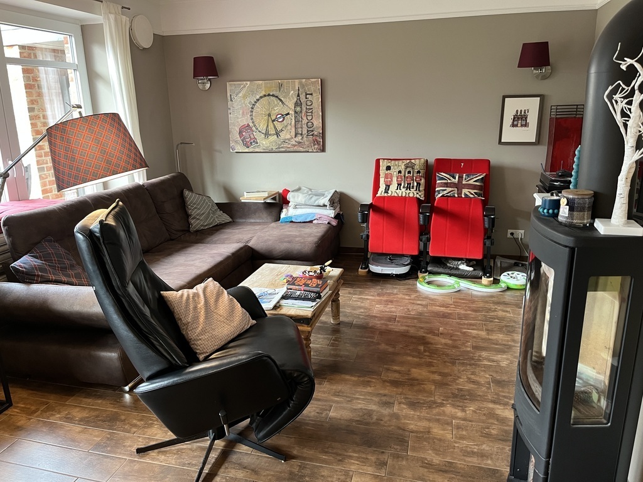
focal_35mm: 26
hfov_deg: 67.3
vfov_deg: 53.1
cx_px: 322
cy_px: 241
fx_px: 483
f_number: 1.6
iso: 320
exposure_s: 1/50
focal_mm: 5.1
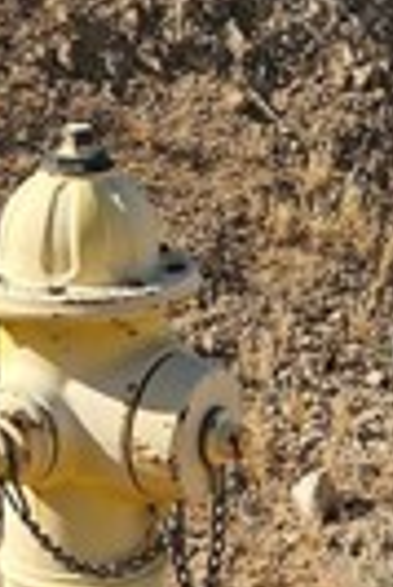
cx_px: 75
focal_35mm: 115
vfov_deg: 17.6
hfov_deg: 11.9
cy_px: 463
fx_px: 1878
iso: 25
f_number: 1.8
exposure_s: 1/2054
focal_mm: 5.4
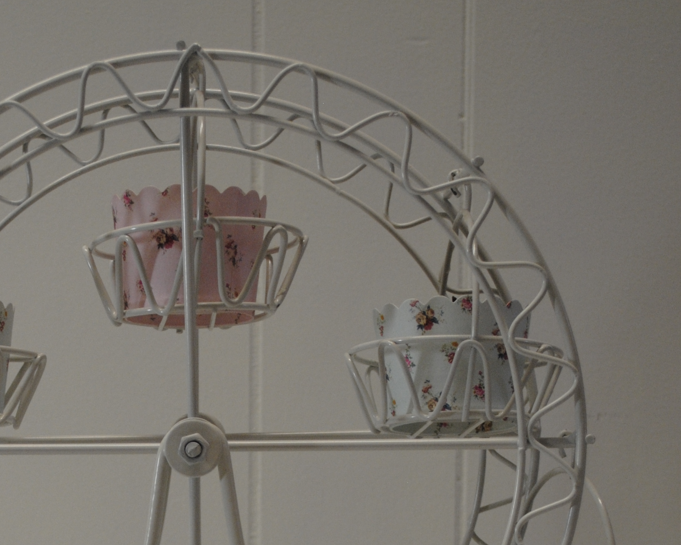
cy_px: 628
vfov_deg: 14.3
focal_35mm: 105
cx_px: 168
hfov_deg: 18.2
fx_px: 2117
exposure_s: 1/80
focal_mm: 32
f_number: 4.8
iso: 400
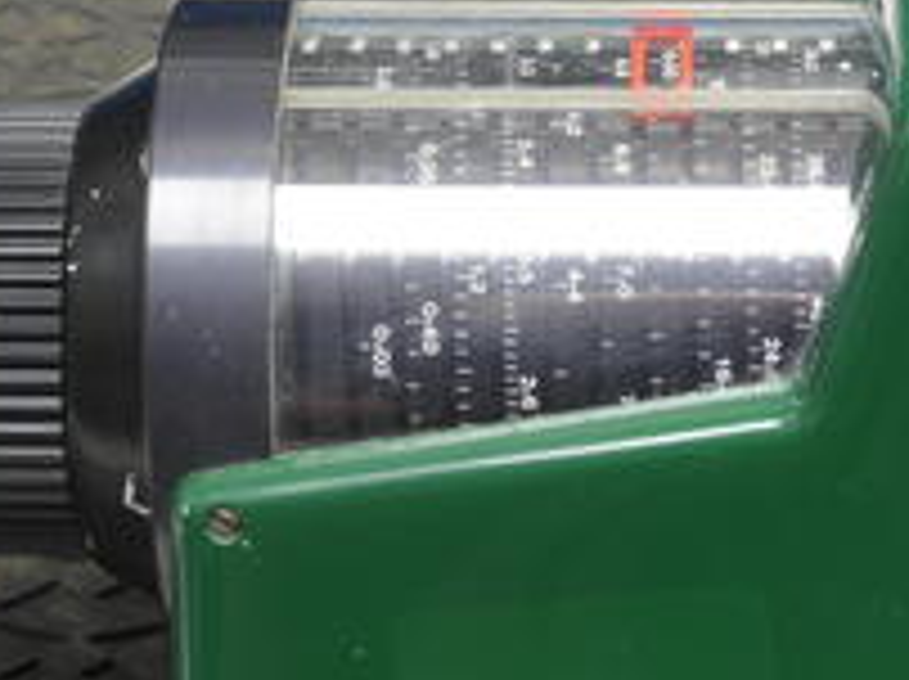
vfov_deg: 6.8
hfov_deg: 9.0
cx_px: 837
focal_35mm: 218
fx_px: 5718
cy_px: 464
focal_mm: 55
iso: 400
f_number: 11
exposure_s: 1/4
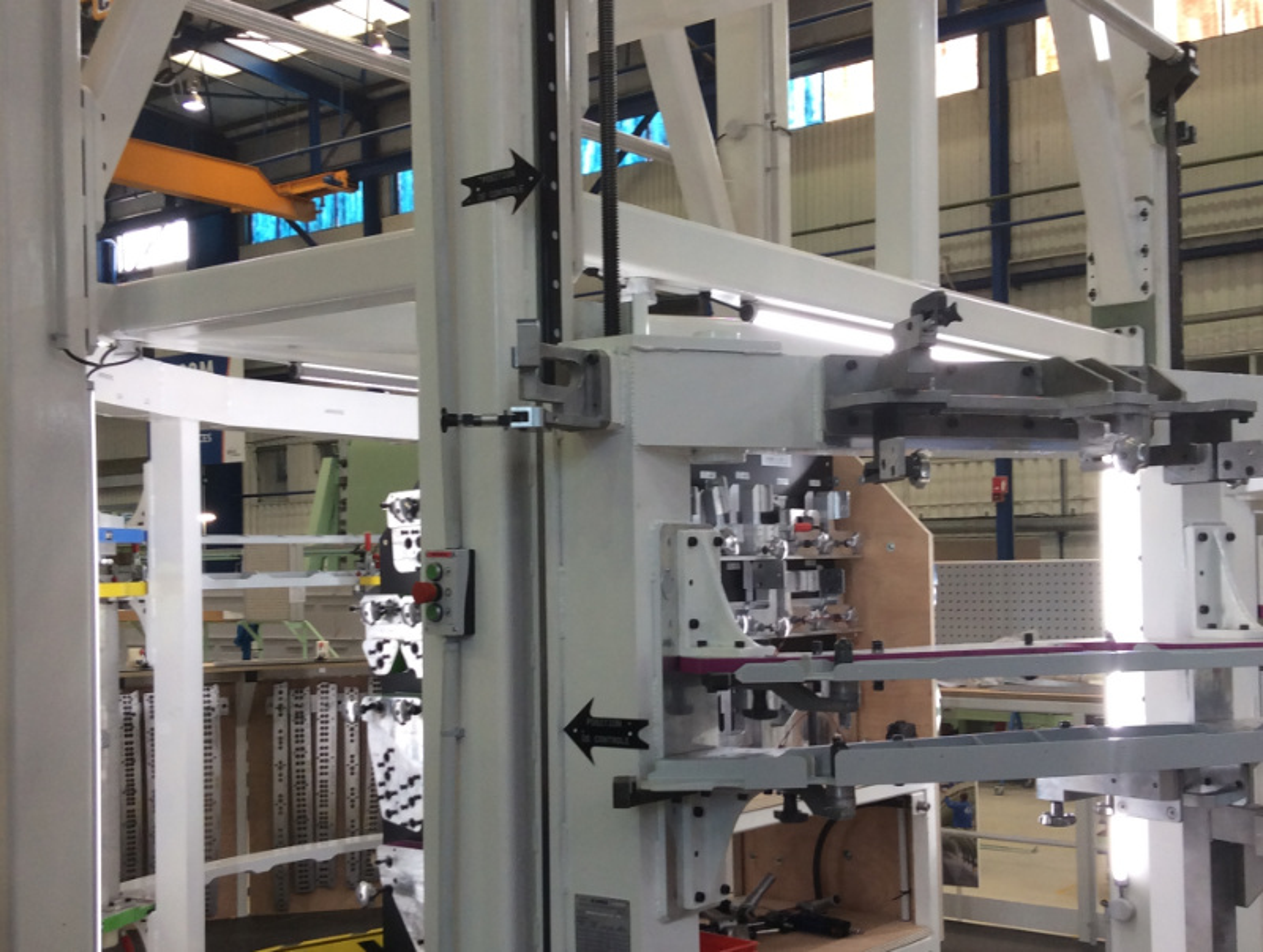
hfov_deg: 55.3
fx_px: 1206
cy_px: 476
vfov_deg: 43.1
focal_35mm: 33
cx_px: 632
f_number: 2.4
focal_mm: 3.3
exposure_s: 1/33
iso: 32
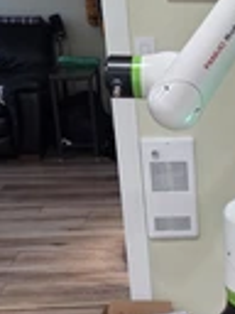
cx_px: 267
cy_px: 262
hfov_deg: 19.5
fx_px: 652
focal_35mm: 72
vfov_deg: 26.4
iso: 500
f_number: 1.8
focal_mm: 5.4
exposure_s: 1/120
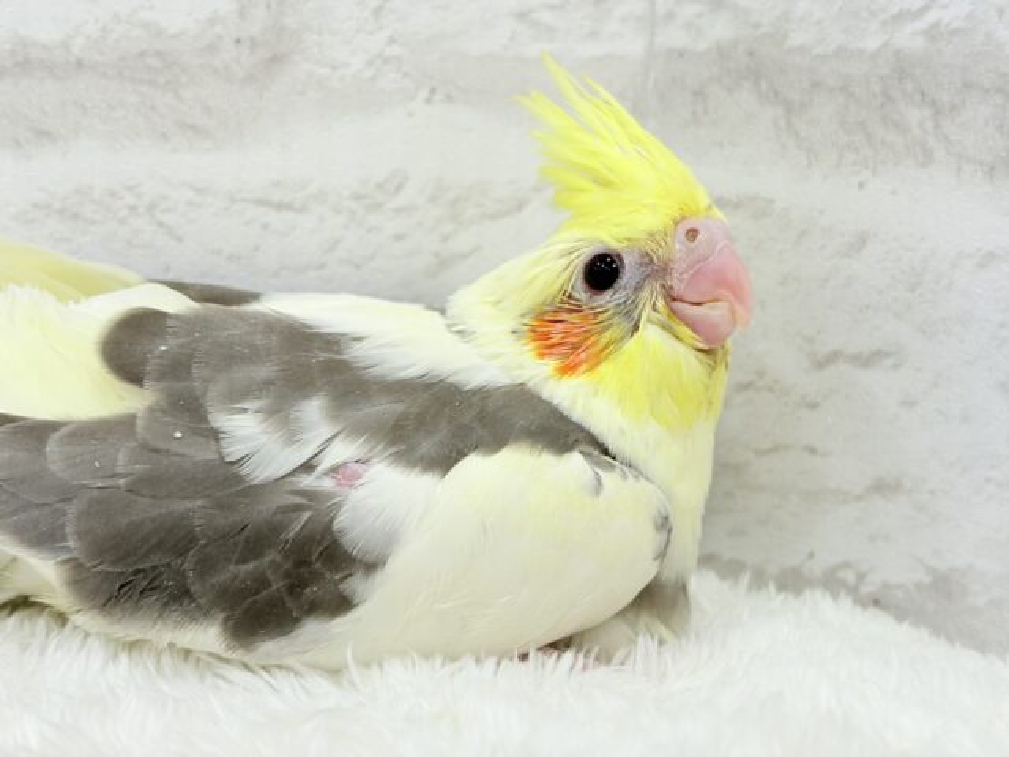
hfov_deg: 36.8
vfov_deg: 28.0
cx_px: 504
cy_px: 378
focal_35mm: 52
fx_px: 1516
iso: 64
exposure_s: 1/100
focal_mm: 5.96
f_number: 1.6
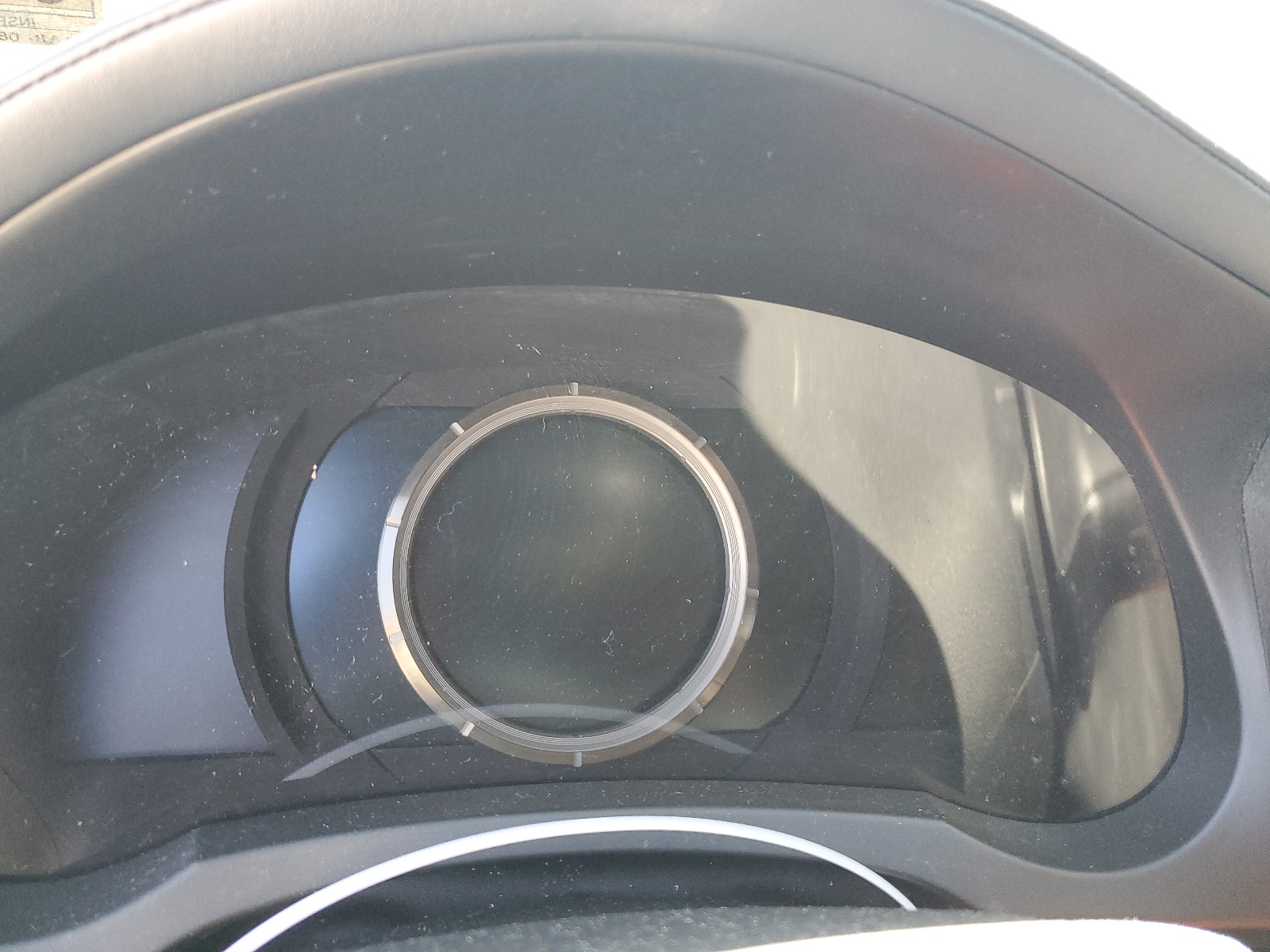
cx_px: 635
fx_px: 954
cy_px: 476
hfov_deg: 67.3
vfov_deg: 53.1
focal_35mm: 26
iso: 177
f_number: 1.5
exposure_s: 1/60.2
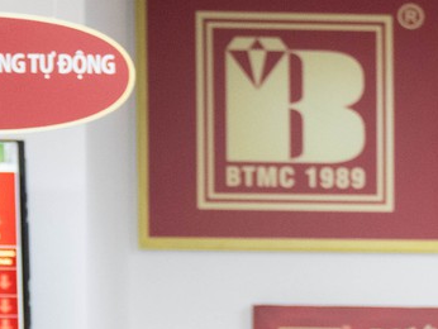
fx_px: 3165
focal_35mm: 250
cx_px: 837
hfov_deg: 7.6
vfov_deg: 5.8
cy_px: 651
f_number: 3.2
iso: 1600
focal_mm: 45
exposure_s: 1/200
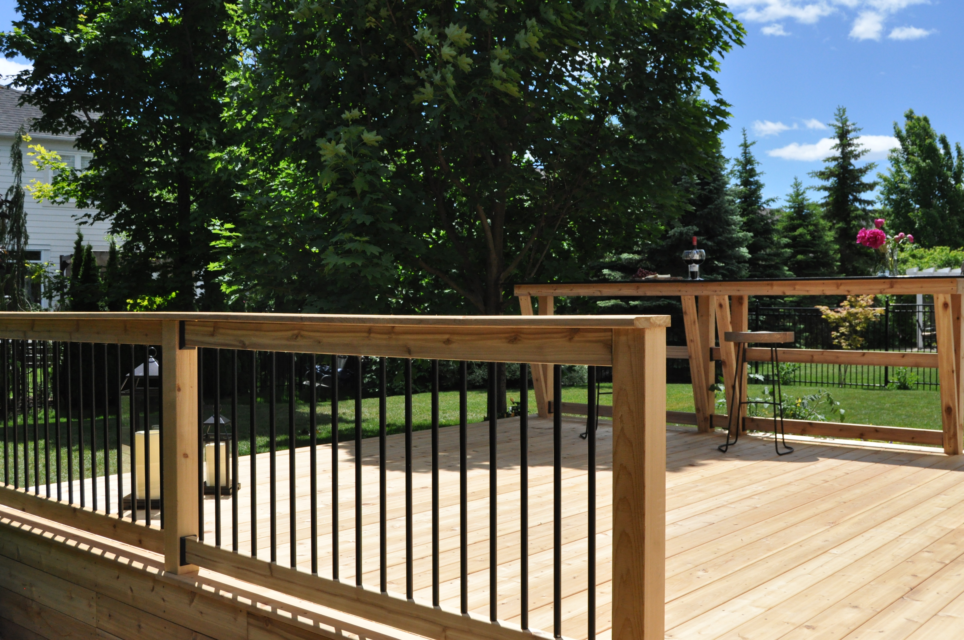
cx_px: 482
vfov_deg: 36.8
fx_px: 963
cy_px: 320
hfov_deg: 53.2
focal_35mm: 36
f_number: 7.1
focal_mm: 24
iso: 1000
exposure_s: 1/4000
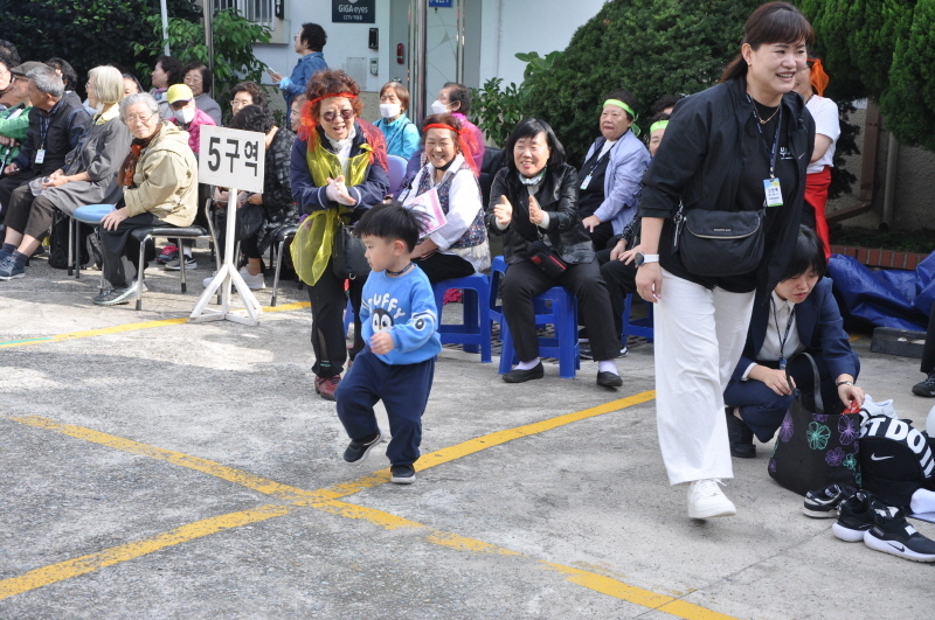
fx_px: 1556
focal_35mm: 60
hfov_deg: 33.4
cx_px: 468
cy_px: 310
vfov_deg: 22.6
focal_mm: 40
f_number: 7.1
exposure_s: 1/200
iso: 200
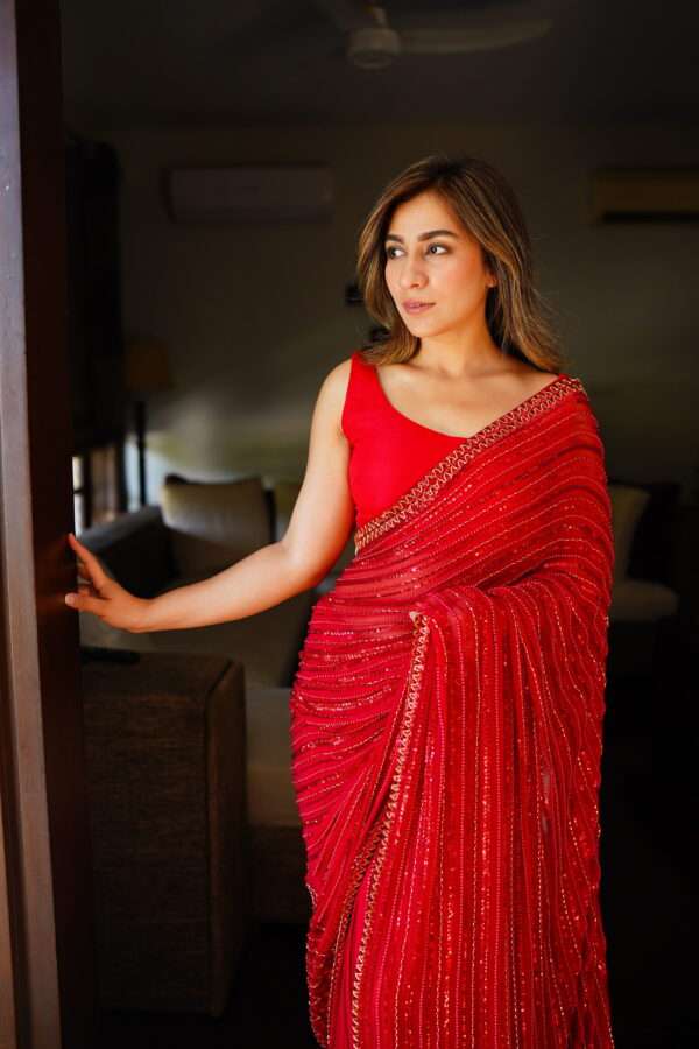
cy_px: 524
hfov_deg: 37.9
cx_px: 350
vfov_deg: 54.4
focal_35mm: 35
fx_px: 1019
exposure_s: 1/200
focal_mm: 35
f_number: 2.2
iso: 400
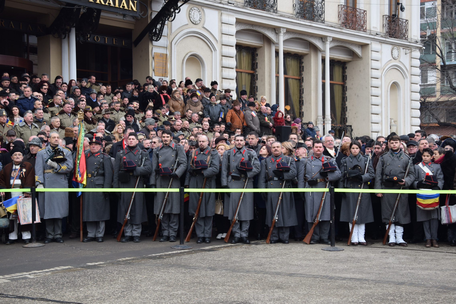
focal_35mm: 60
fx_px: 760
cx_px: 228
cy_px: 152
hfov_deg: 33.4
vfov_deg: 22.6
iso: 160
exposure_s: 1/100
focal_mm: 40
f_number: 7.1
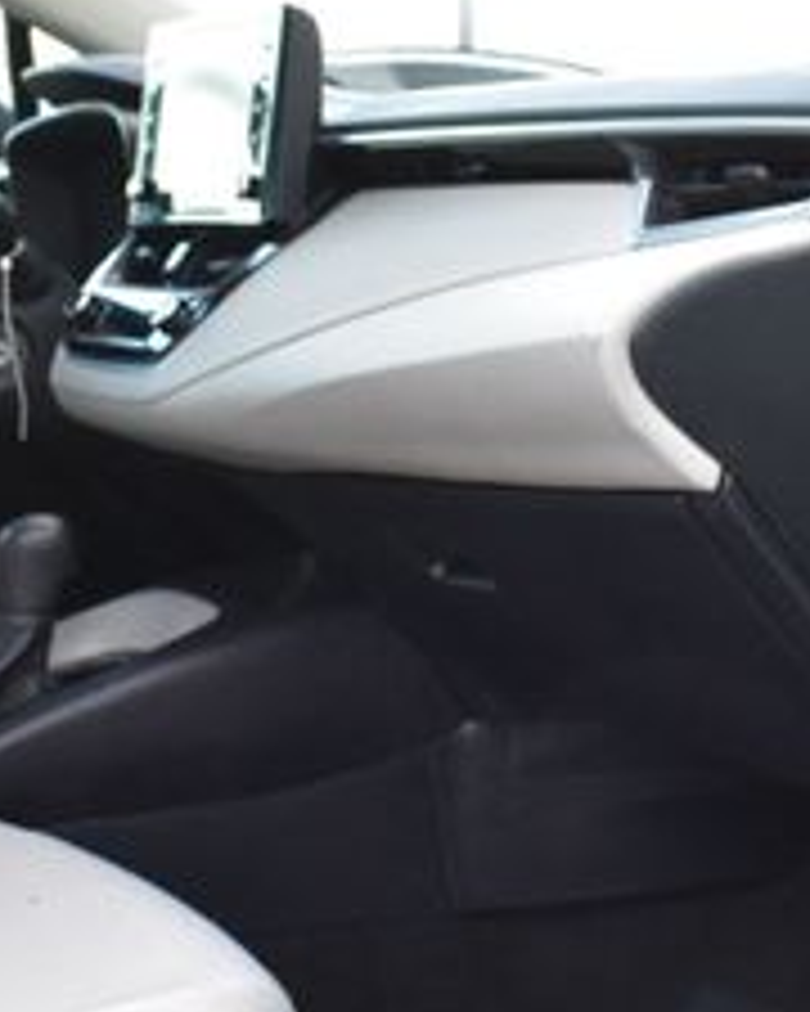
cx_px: 459
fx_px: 2637
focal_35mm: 88
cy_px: 607
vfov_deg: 21.7
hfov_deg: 17.5
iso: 640
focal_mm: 22
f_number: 6.3
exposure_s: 1/15
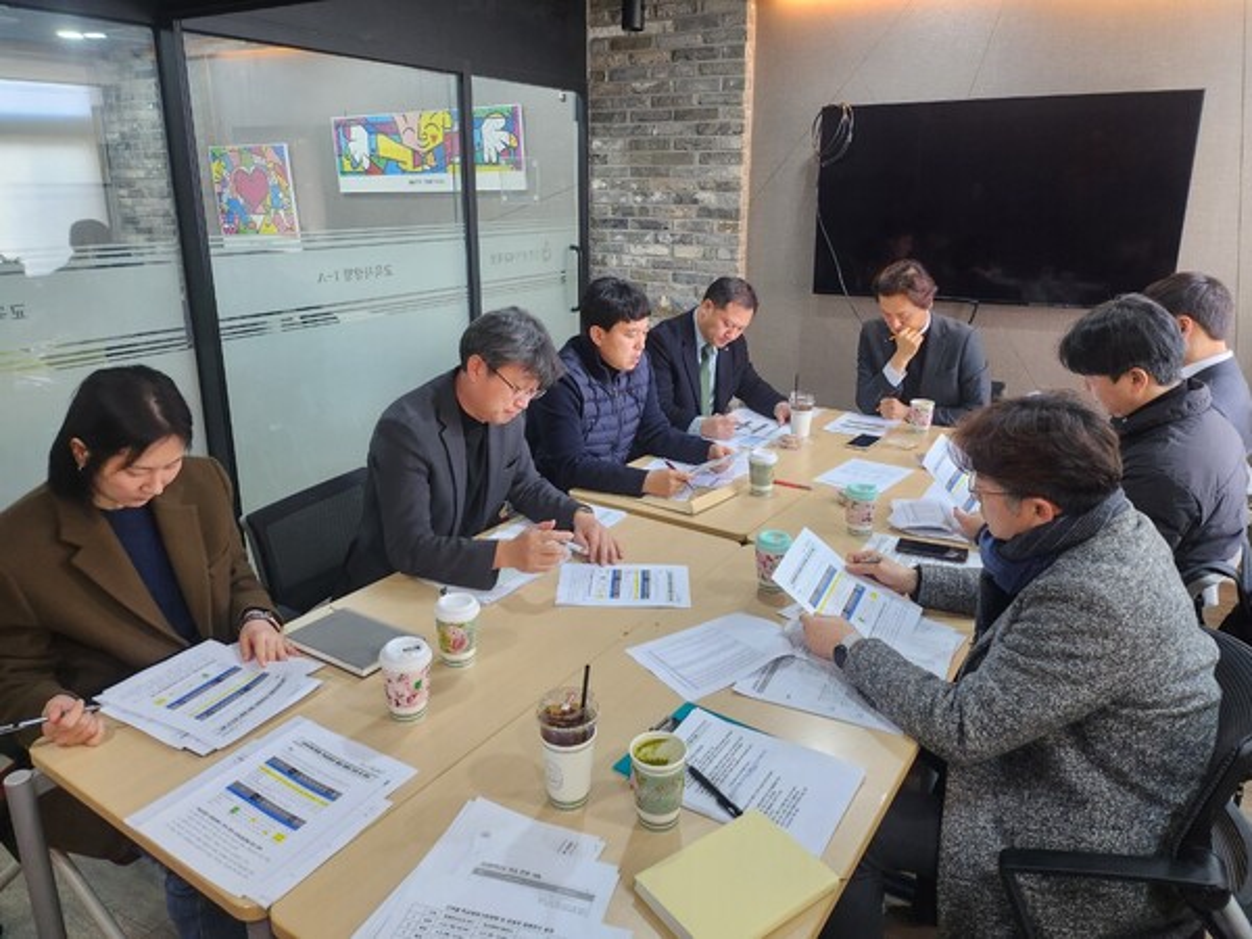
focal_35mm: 24
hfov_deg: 71.6
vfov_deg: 56.8
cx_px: 626
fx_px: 868
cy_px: 470
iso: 500
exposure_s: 1/120
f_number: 1.8
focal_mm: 5
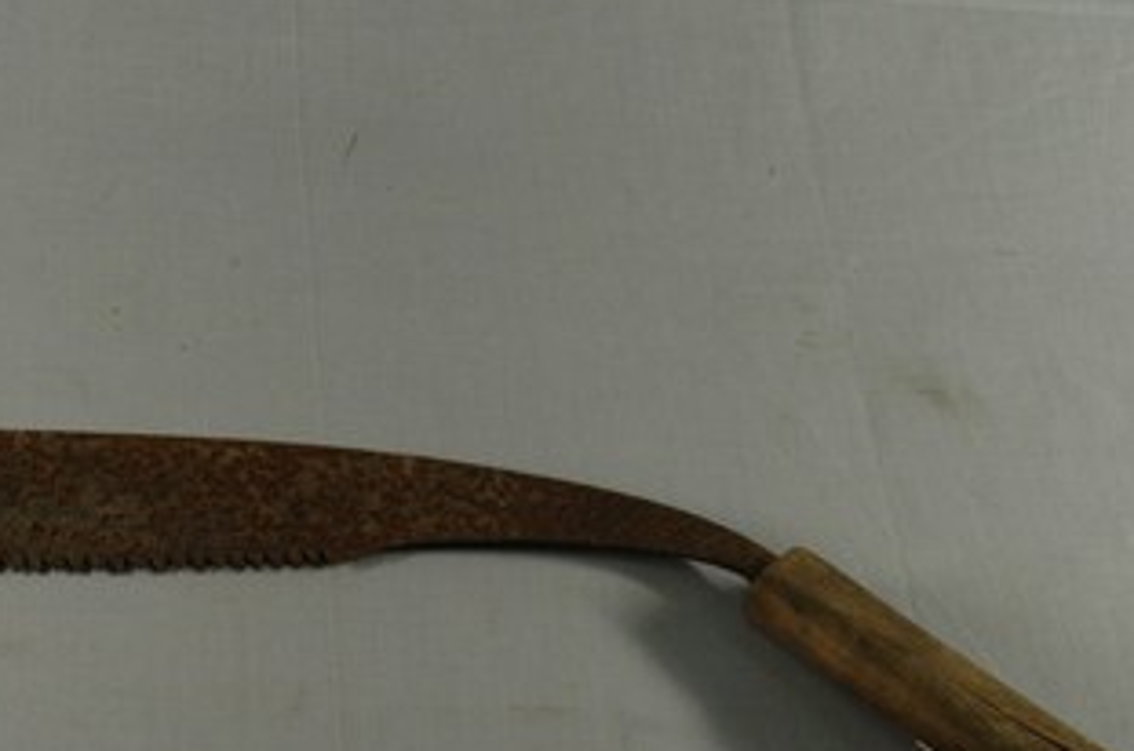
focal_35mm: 68
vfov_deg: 19.8
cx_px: 95
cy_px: 523
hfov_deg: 28.5
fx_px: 2138
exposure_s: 1/6
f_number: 10
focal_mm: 22
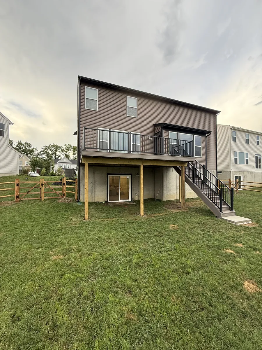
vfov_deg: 102.1
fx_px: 141
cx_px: 131
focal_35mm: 14
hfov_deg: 85.7
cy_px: 175
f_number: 2.2
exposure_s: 1/99
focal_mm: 2.22
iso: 80
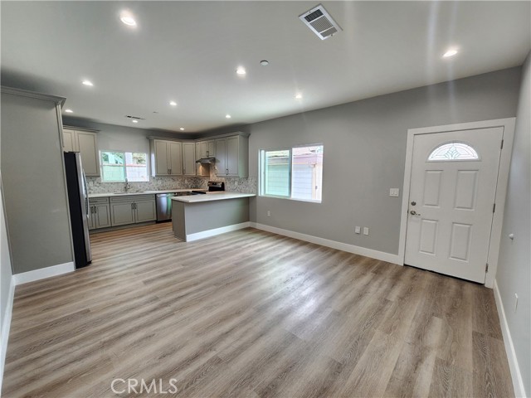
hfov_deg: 106.2
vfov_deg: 89.9
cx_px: 266
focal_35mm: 13
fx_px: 199
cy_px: 199
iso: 200
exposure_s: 1/60
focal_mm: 2.2
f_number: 2.2
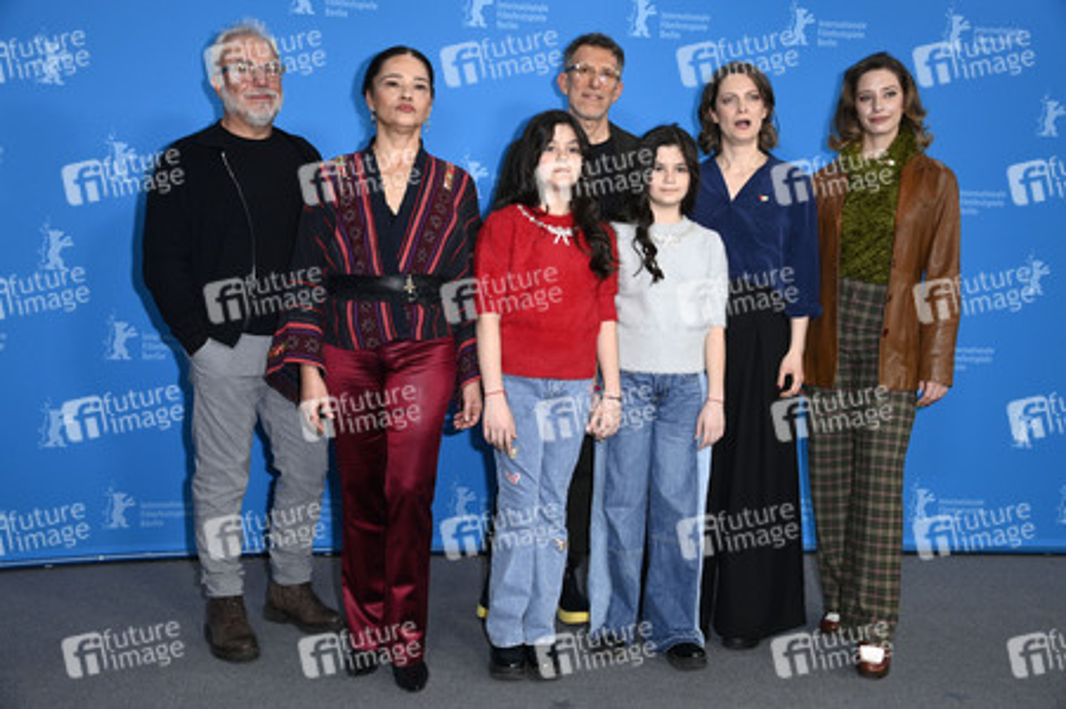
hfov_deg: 46.4
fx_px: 1243
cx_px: 533
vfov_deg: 31.8
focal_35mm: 42
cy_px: 354
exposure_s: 1/250
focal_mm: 42
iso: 1250
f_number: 5.6
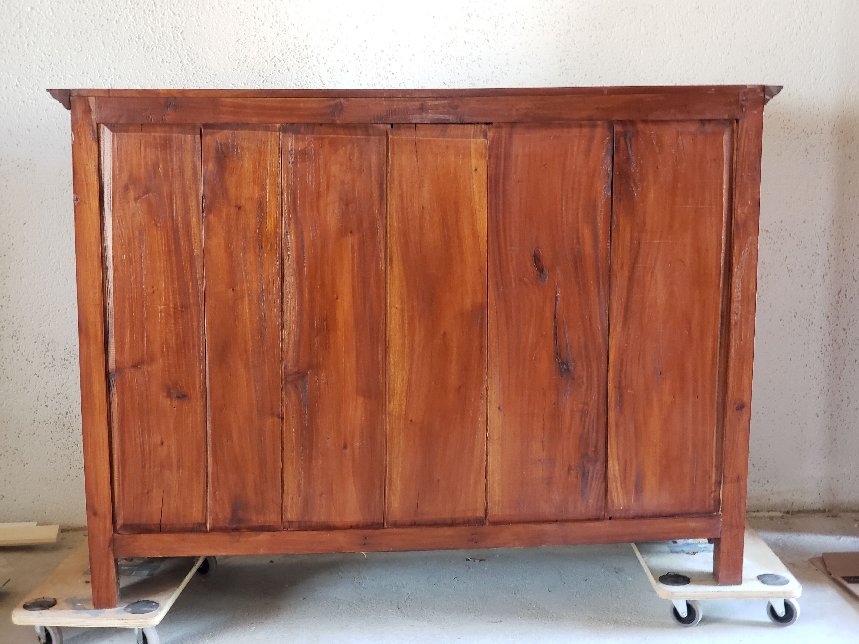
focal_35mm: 52
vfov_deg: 28.0
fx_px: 1290
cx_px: 430
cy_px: 322
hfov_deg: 36.8
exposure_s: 1/15
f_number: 2.4
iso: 160
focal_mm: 6
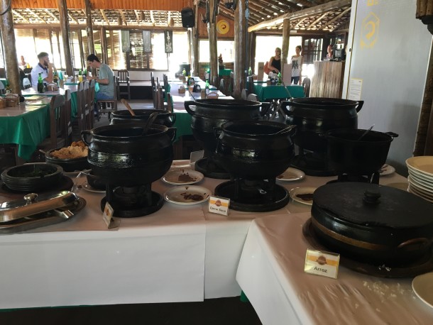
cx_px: 216
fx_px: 363
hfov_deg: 61.6
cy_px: 162
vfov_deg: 48.3
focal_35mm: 29
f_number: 2.2
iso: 80
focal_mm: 4.15
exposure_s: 1/30
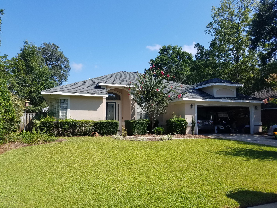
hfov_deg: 67.3
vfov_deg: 53.1
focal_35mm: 26
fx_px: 208
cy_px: 104
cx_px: 138
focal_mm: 4.2
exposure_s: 1/1724
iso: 50
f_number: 1.7
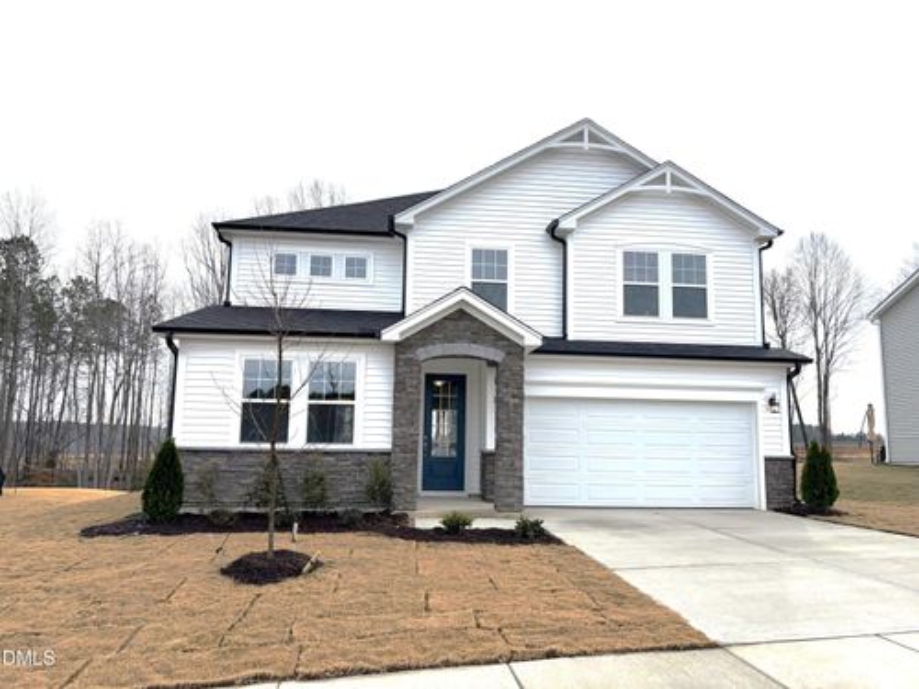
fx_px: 690
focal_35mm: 26
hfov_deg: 67.3
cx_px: 460
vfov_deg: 53.1
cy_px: 344
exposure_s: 1/6329
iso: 64
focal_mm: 5.96
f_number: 1.6
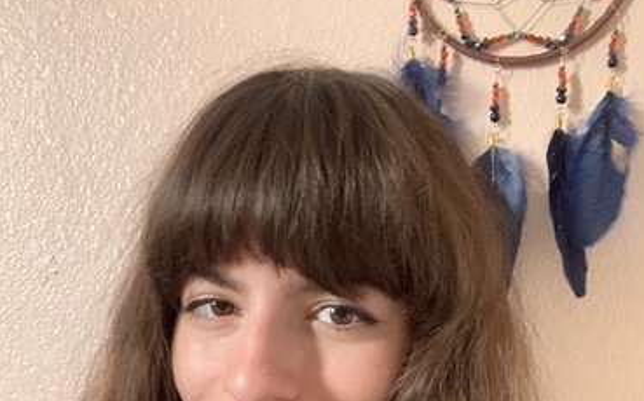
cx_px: 324
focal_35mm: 46
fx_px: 807
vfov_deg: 26.1
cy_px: 424
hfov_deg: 43.5
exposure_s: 1/30
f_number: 2.2
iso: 400
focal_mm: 2.87
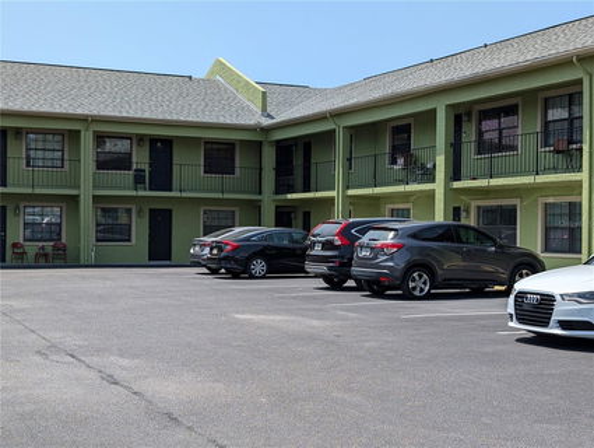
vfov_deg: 29.7
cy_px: 224
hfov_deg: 38.9
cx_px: 297
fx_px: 842
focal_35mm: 49
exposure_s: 1/1166
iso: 19
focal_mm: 6.9
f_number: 1.68
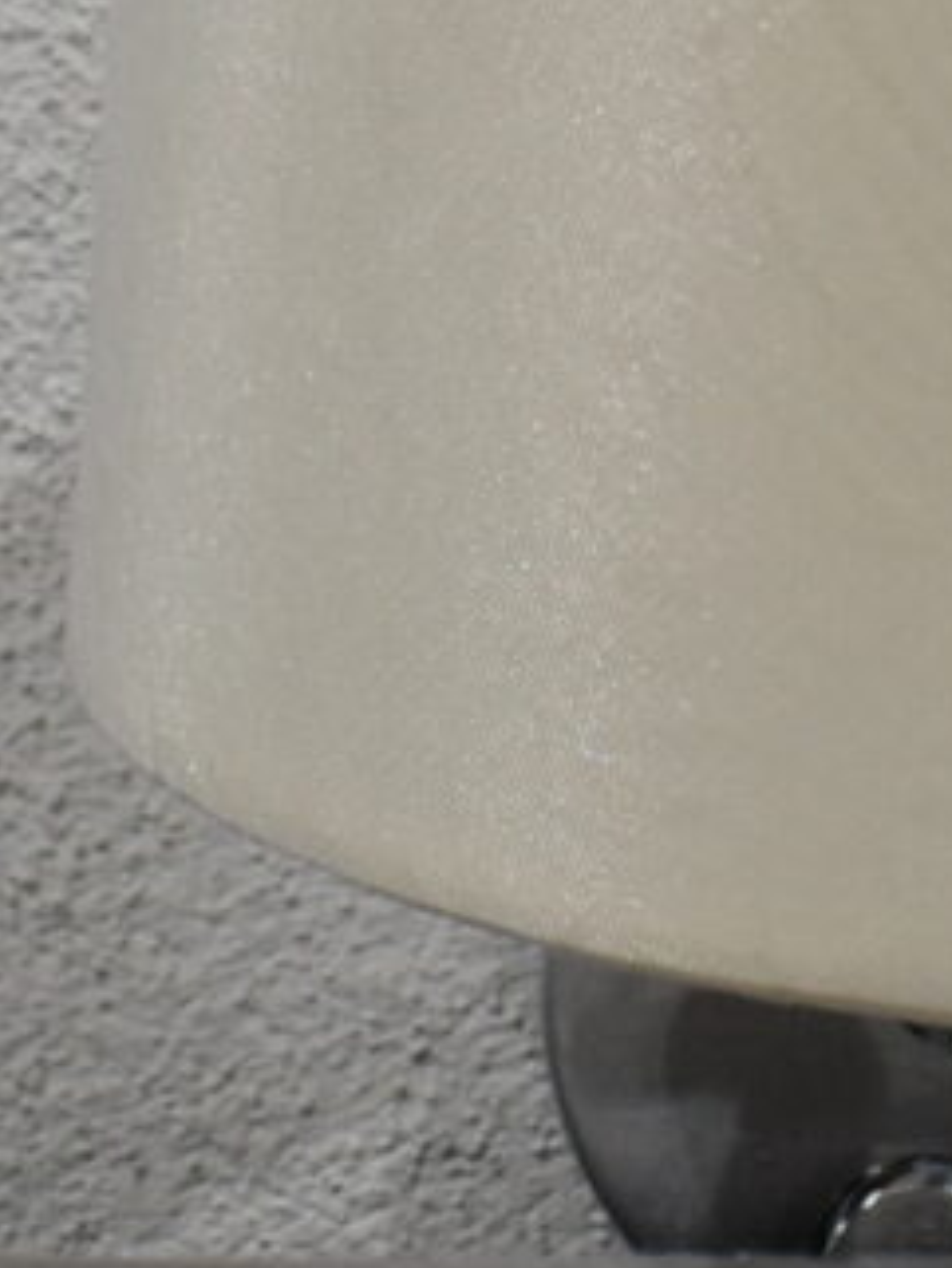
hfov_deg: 6.4
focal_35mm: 230
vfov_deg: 8.6
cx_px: 1197
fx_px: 8428
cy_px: 330
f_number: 5.6
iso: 320
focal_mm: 20
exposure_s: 1/125
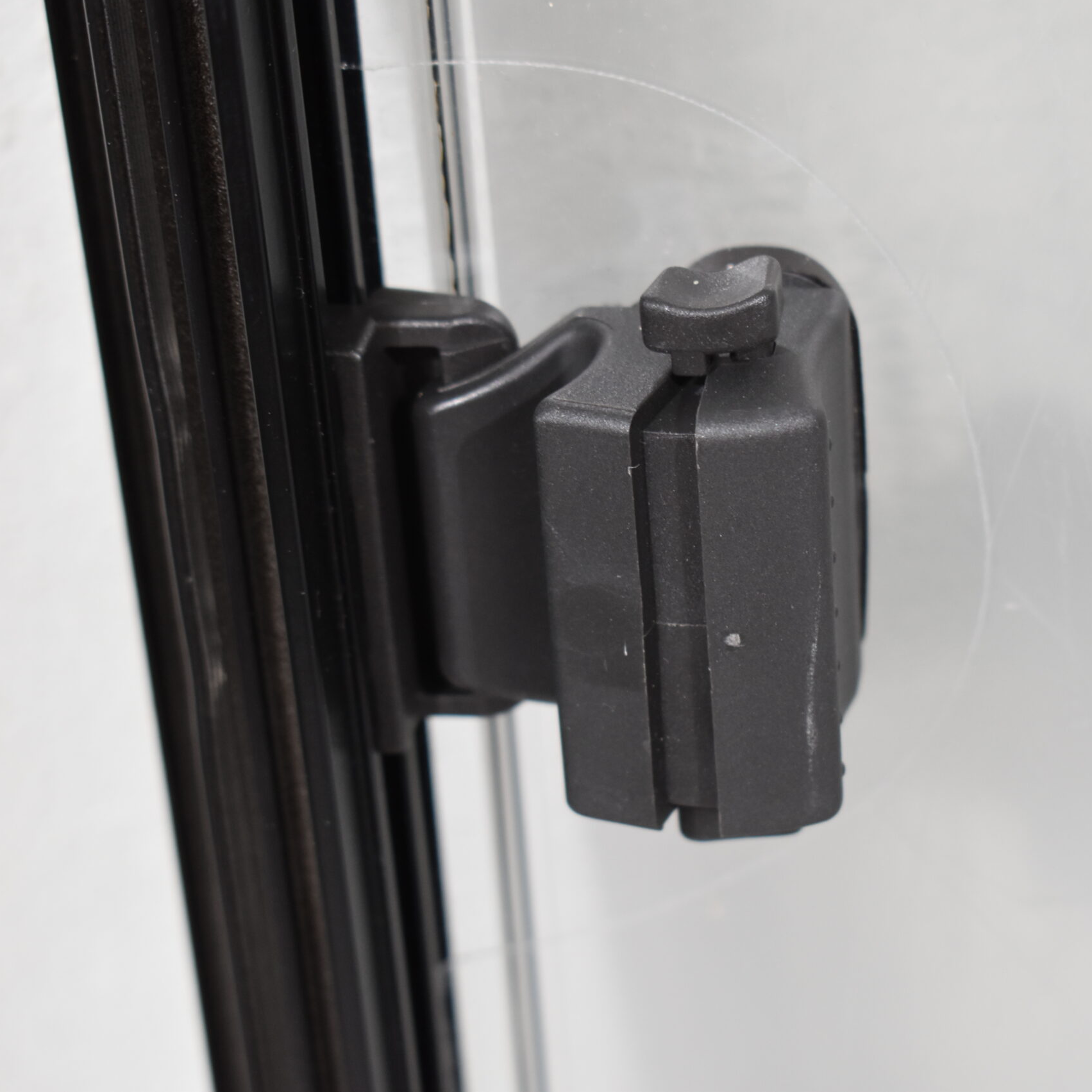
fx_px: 3284
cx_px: 745
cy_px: 545
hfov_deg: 18.8
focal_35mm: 92
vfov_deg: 18.9
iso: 800
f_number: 5.6
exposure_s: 1/60
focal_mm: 48
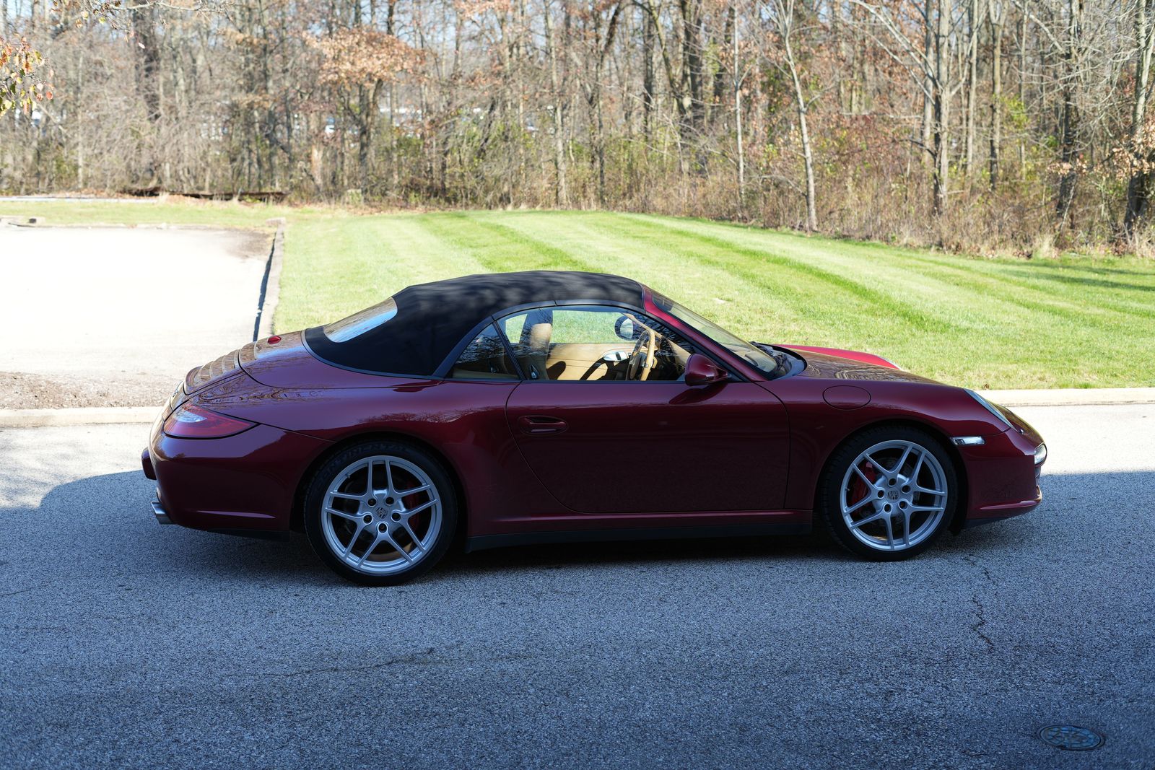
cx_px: 578
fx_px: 1604
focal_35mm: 50
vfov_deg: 27.0
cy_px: 385
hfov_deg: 39.6
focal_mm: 50
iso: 200
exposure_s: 1/160
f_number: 4
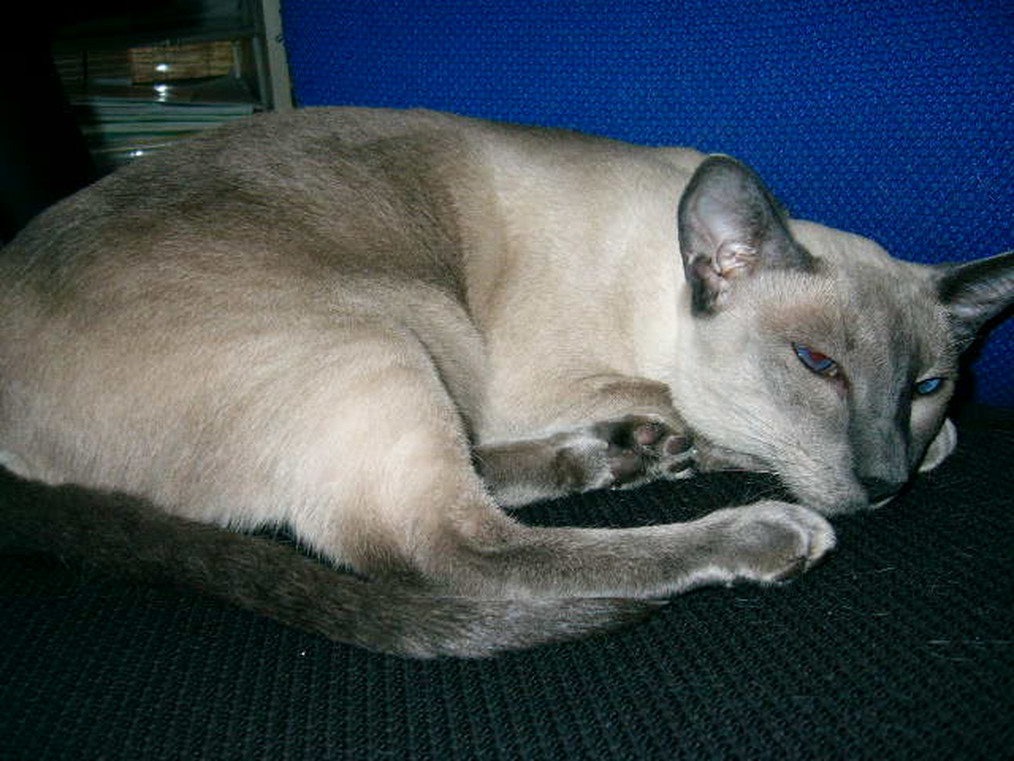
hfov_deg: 52.6
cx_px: 507
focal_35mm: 35
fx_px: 1025
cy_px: 380
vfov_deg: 40.7
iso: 100
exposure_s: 1/60
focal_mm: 5.8
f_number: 2.8
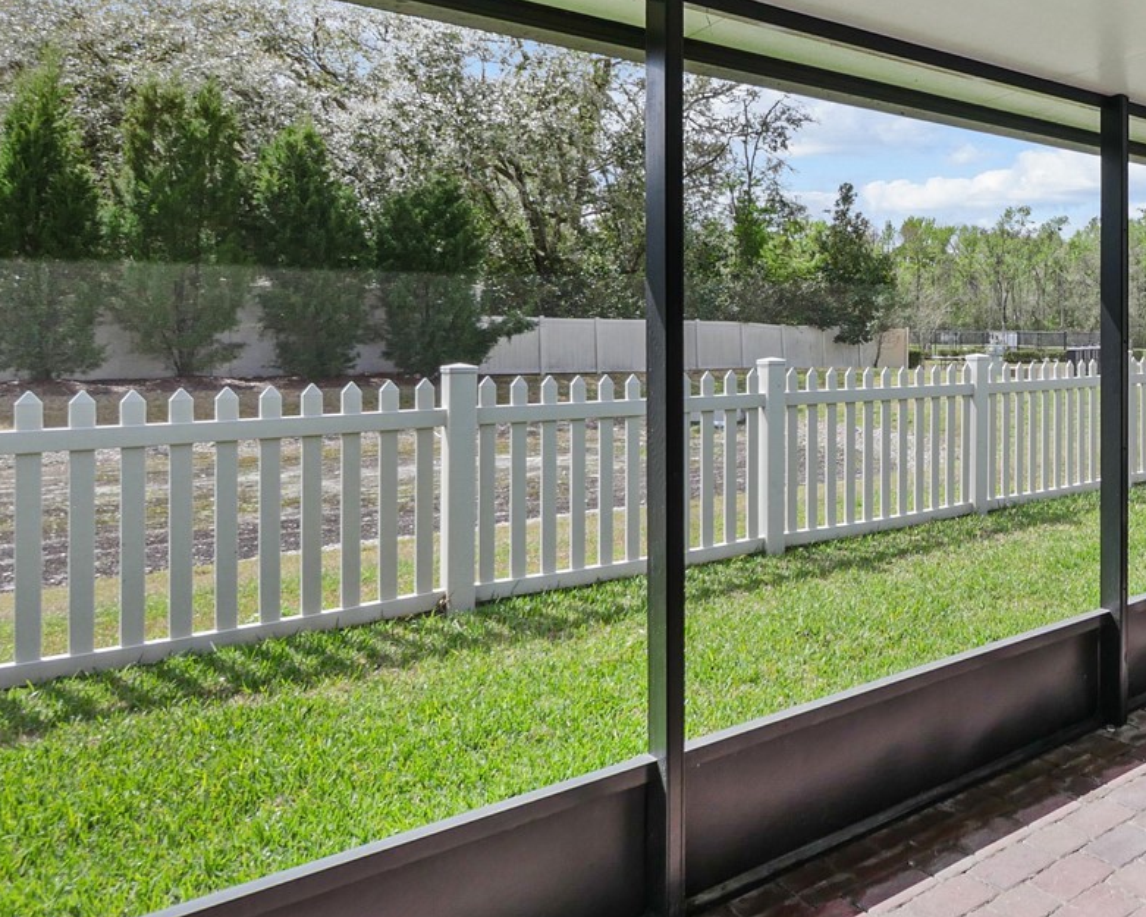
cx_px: 1030
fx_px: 950
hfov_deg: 54.3
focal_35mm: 28
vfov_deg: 51.1
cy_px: 355
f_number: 6.3
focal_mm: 7
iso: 200
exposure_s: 1/320
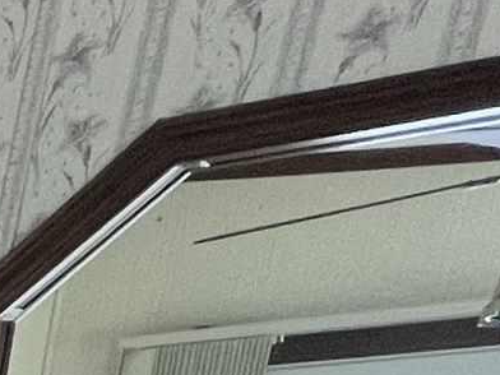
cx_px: -1263
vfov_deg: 11.1
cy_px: 1015
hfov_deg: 9.5
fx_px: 1473
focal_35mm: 102
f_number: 1.8
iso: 160
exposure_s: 1/60
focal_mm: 1.57
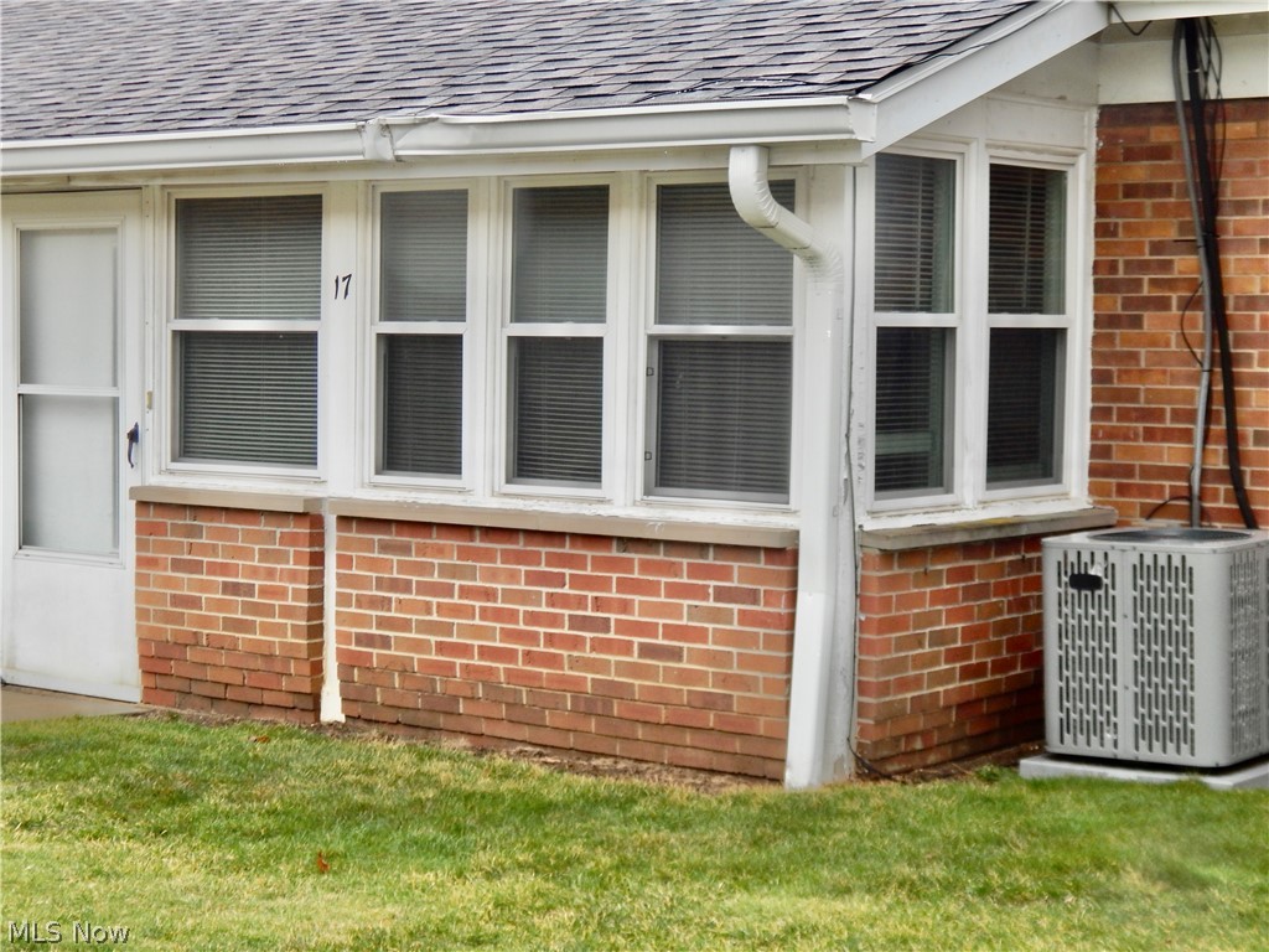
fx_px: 2529
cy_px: 476
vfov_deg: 21.3
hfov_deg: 28.2
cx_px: 634
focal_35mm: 69
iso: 180
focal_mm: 12.3
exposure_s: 1/100
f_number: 4.1
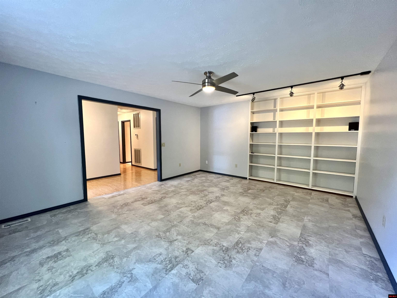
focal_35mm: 13
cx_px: 198
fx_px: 149
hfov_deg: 106.2
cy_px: 149
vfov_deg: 89.9
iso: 250
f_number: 1.8
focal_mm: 1.57
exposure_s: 1/60
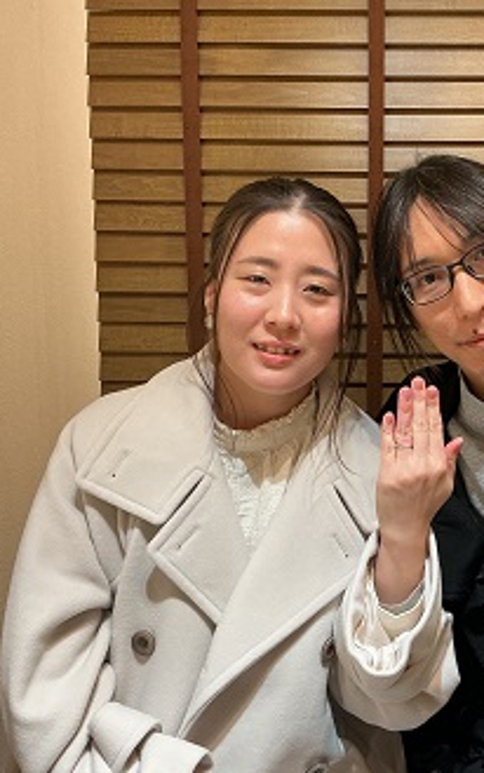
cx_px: 388
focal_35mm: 42
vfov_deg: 47.2
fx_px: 885
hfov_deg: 29.9
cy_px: 389
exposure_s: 1/60
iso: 80
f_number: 1.8
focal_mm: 3
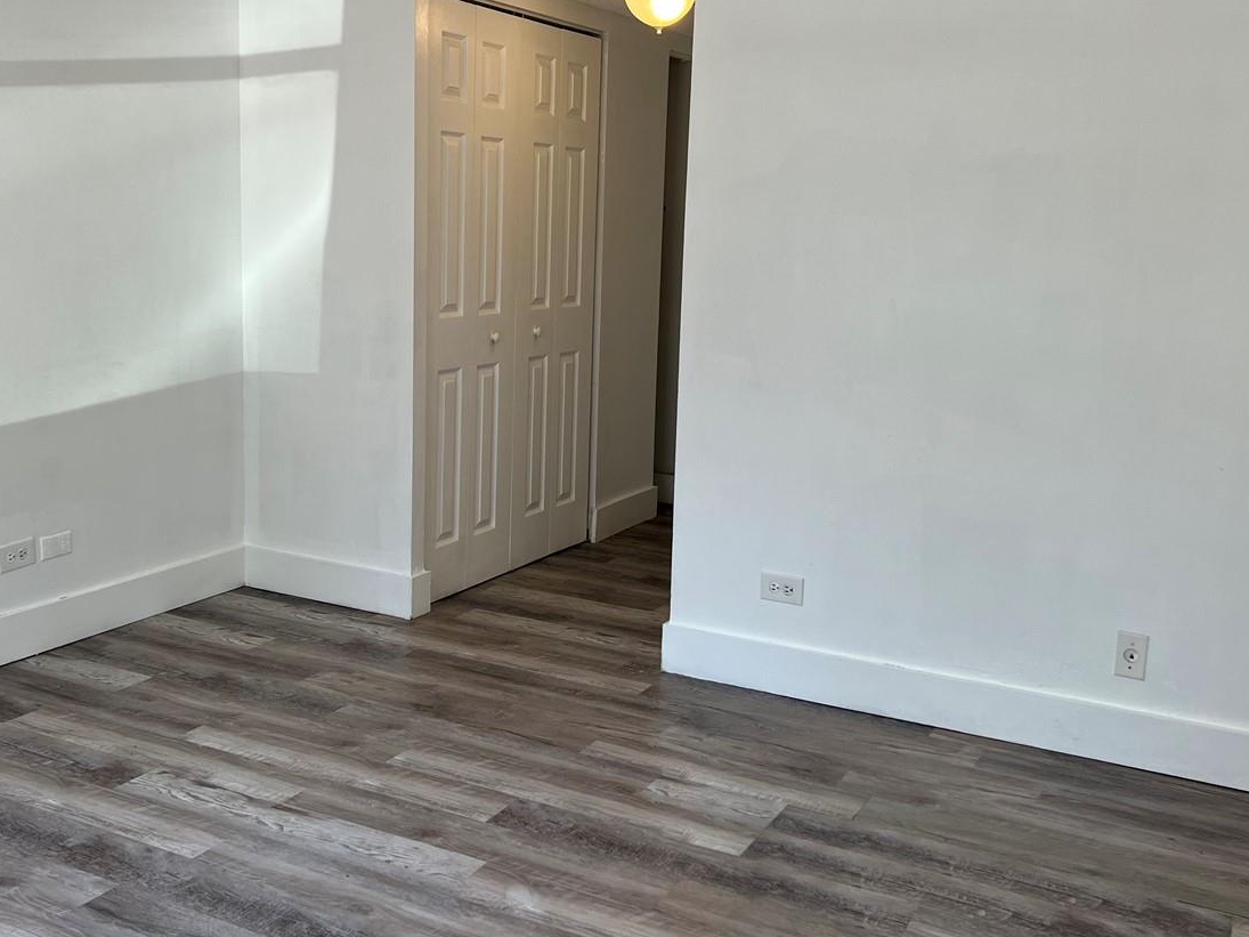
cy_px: 398
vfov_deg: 37.6
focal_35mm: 38
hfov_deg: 48.9
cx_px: 550
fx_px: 1371
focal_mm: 5.7
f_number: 1.5
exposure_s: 1/279
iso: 40
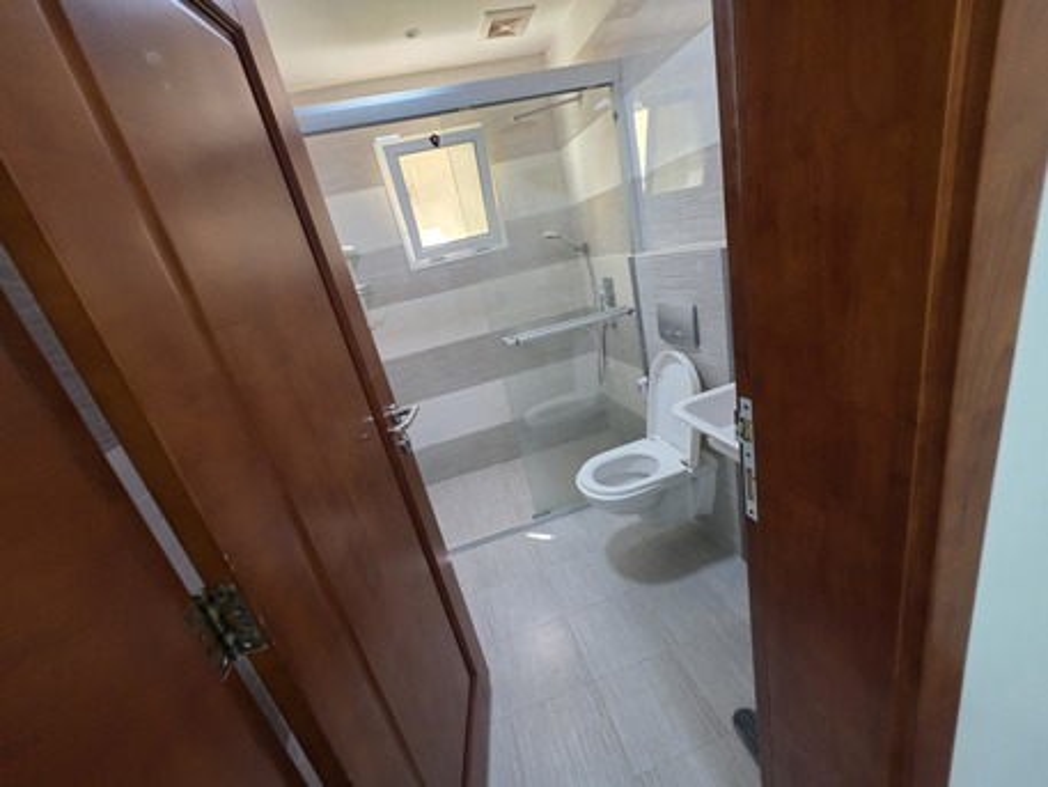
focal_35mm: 13
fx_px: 394
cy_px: 394
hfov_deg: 106.2
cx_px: 524
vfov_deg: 89.9
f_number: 1.9
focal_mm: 2.2
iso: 400
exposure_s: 1/50
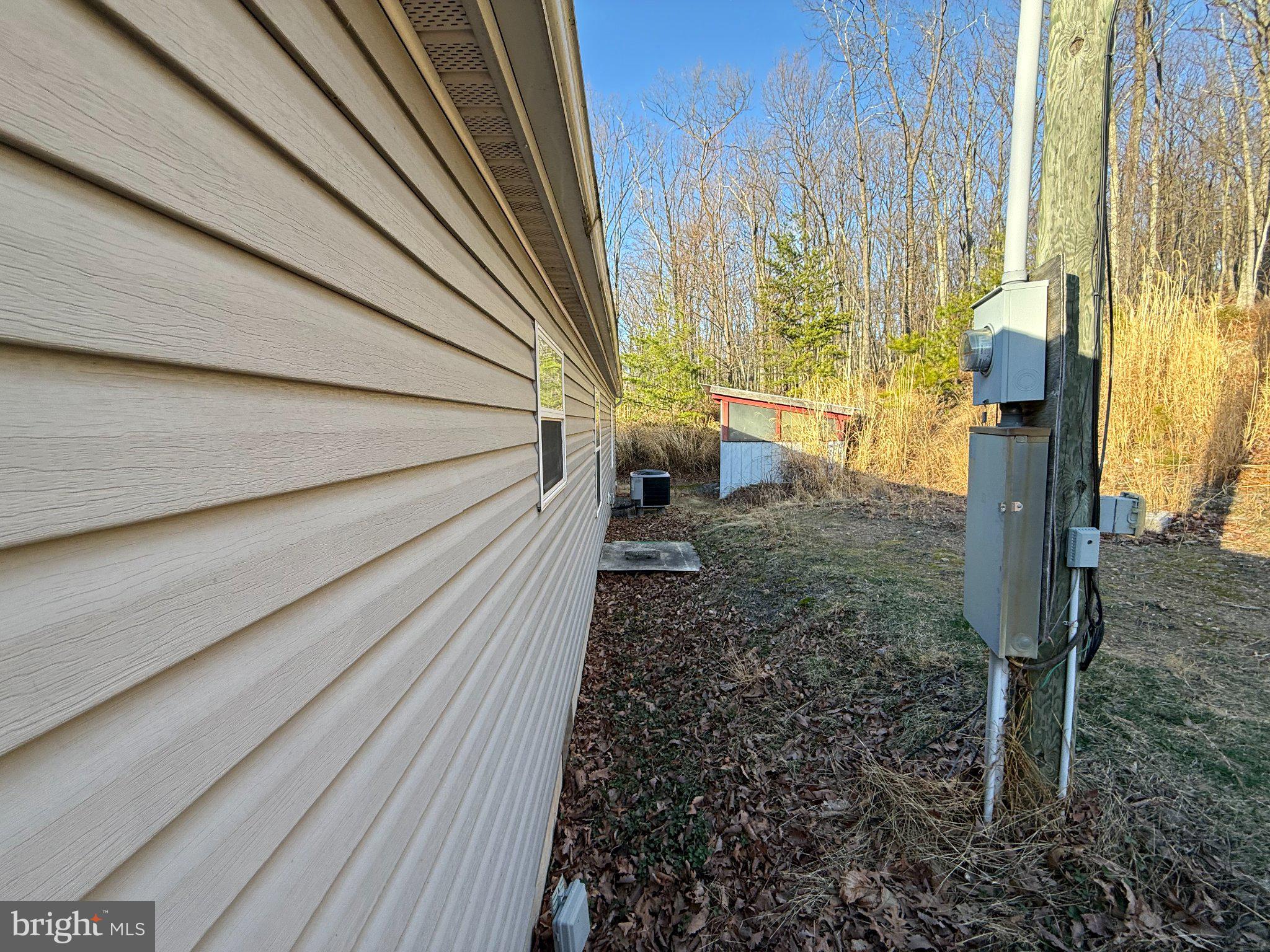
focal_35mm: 14
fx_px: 514
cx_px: 635
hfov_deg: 102.1
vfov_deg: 85.7
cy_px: 476
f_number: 2.2
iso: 50
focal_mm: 2.22
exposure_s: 1/254
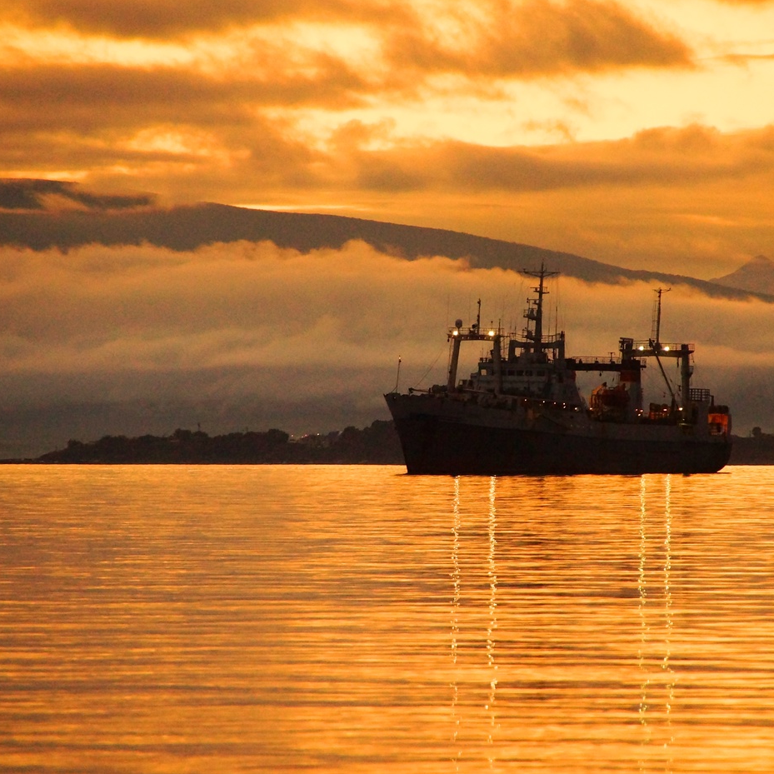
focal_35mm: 192
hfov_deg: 9.1
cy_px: 386
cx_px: 494
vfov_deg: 9.1
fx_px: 4857
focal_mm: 100
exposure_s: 1/125
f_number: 5.6
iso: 1600
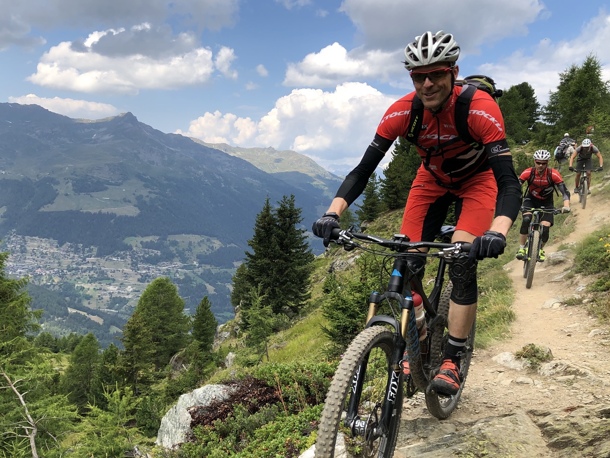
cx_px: 271
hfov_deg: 52.5
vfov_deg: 40.7
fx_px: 617
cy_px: 254
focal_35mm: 35
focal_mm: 4
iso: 20
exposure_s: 1/1279
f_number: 1.8
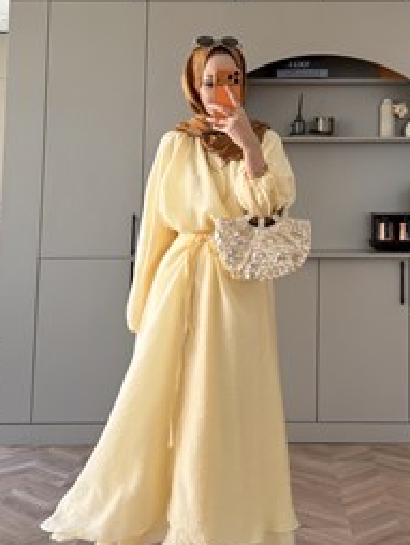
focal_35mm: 39
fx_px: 615
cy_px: 278
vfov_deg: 47.8
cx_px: 232
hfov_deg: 36.8
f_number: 1.78
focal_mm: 6.76
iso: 100
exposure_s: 1/121
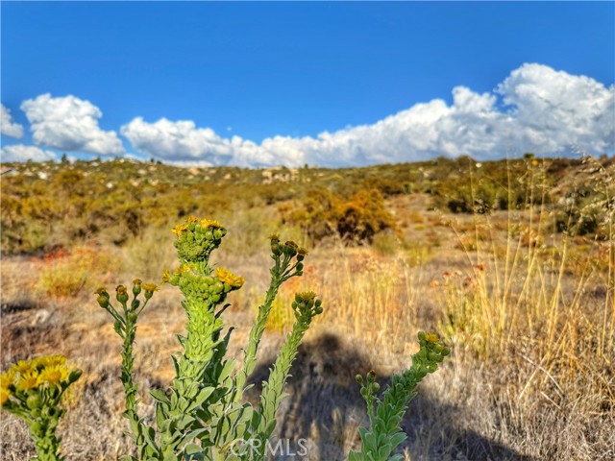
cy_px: 230
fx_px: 426
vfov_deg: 56.8
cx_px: 308
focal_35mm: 24
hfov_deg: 71.6
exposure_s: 1/4975
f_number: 1.78
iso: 100
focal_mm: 6.76
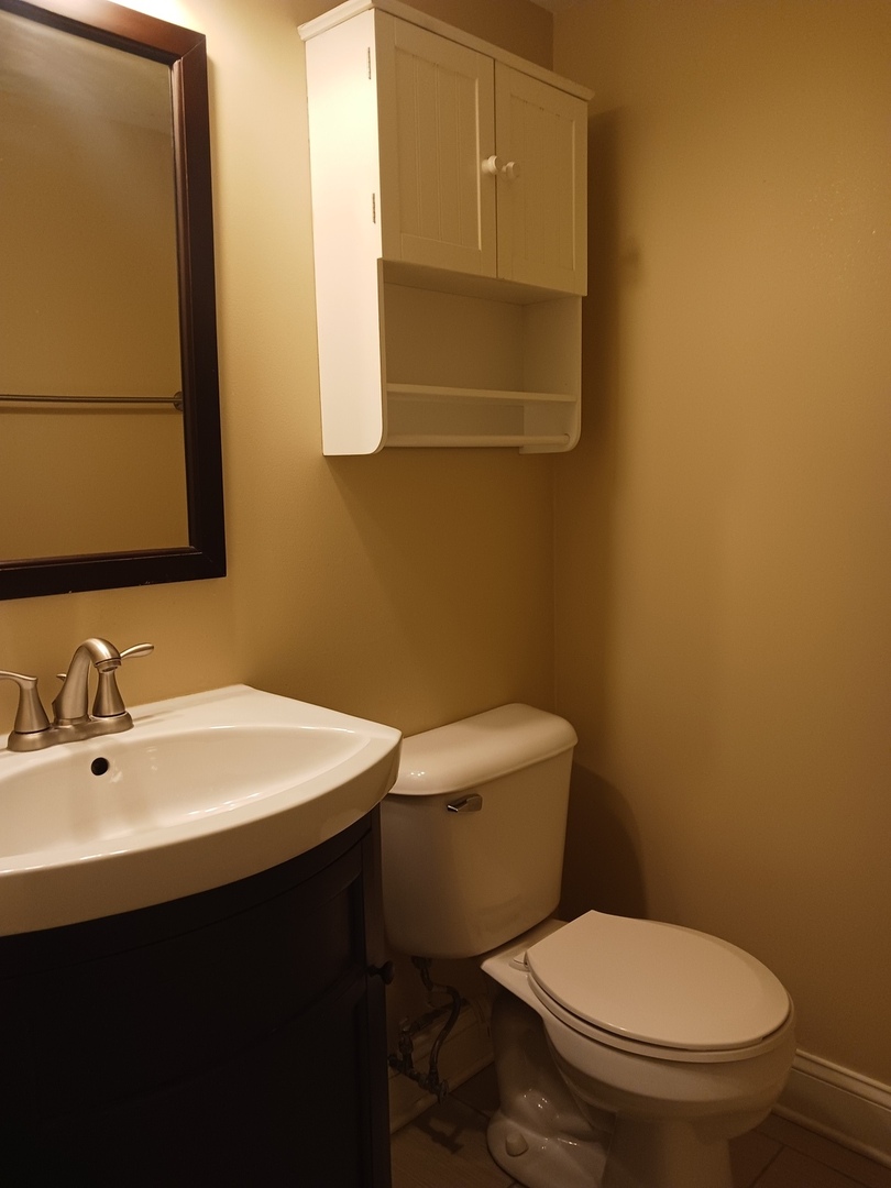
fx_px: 927
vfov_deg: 65.3
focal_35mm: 27
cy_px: 594
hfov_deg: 51.4
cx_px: 446
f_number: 1.8
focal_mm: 4
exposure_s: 1/40
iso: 160
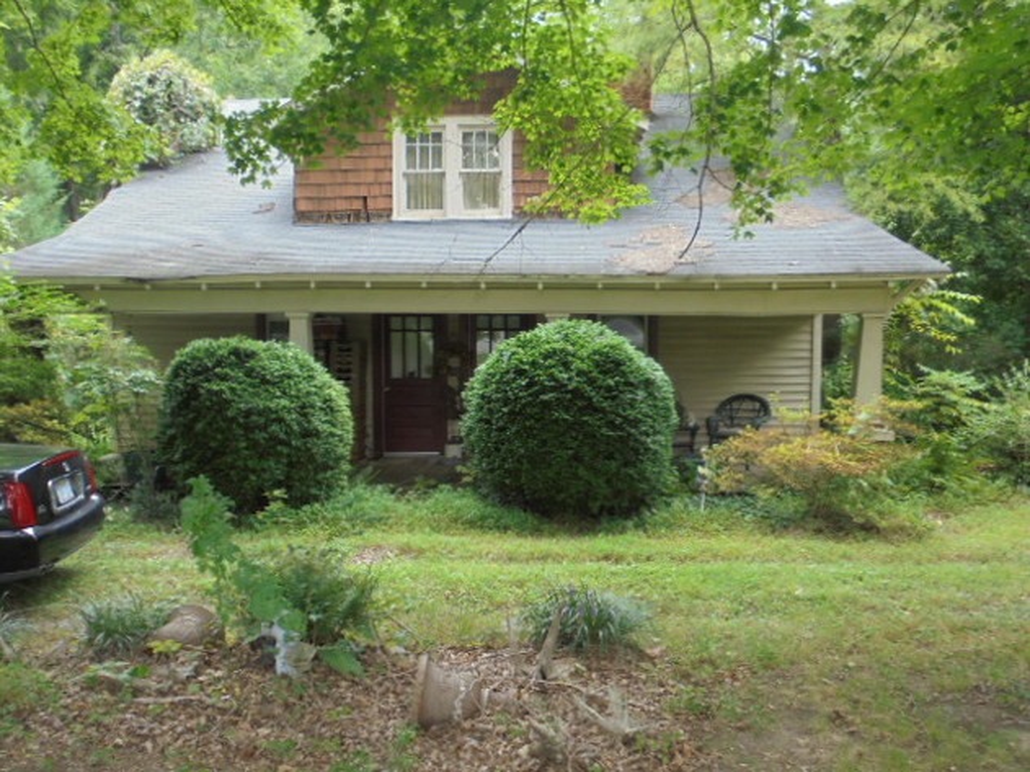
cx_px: 515
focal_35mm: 34
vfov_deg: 41.8
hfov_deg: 54.0
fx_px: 1011
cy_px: 386
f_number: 4
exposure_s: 1/30
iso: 100
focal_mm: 6.1
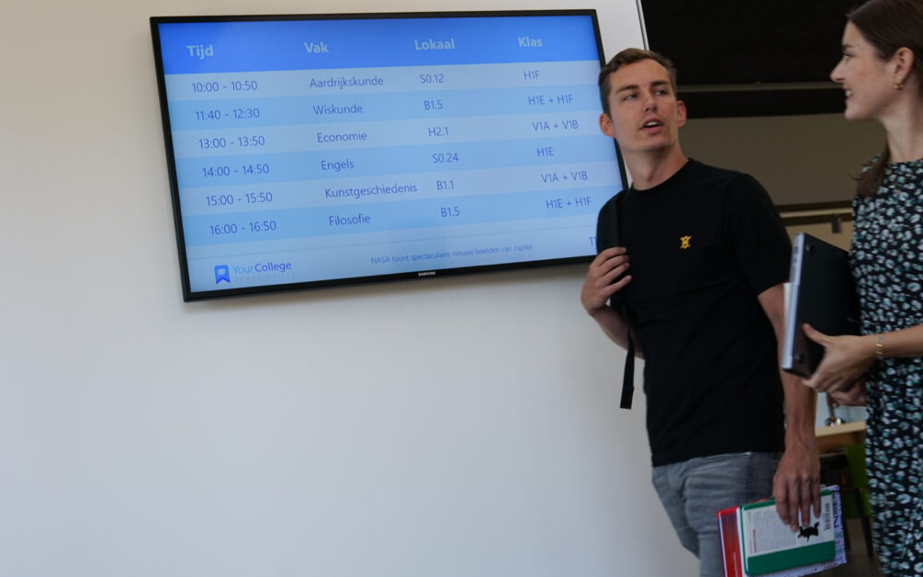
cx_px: 465
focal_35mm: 54
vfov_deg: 24.0
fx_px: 1358
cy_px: 265
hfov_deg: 37.5
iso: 250
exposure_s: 1/160
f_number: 4
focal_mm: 35
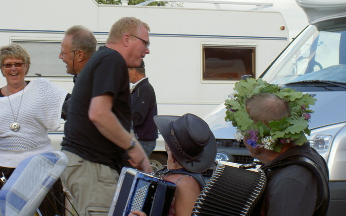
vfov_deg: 10.5
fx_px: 1178
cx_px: 173
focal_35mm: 125
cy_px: 110
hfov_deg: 16.7
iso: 100
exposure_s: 1/100
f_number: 4.9
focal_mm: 24
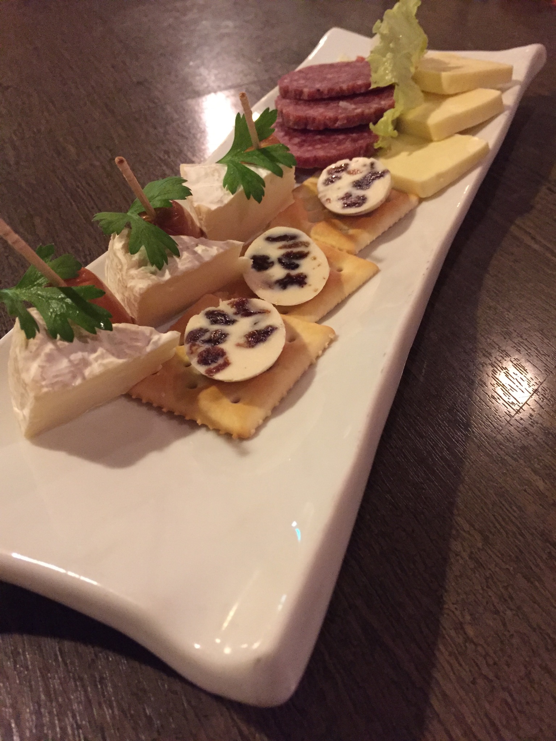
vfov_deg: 61.7
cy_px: 370
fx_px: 621
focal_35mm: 29
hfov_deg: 48.2
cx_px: 278
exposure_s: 1/17
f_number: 2.2
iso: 400
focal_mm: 4.15
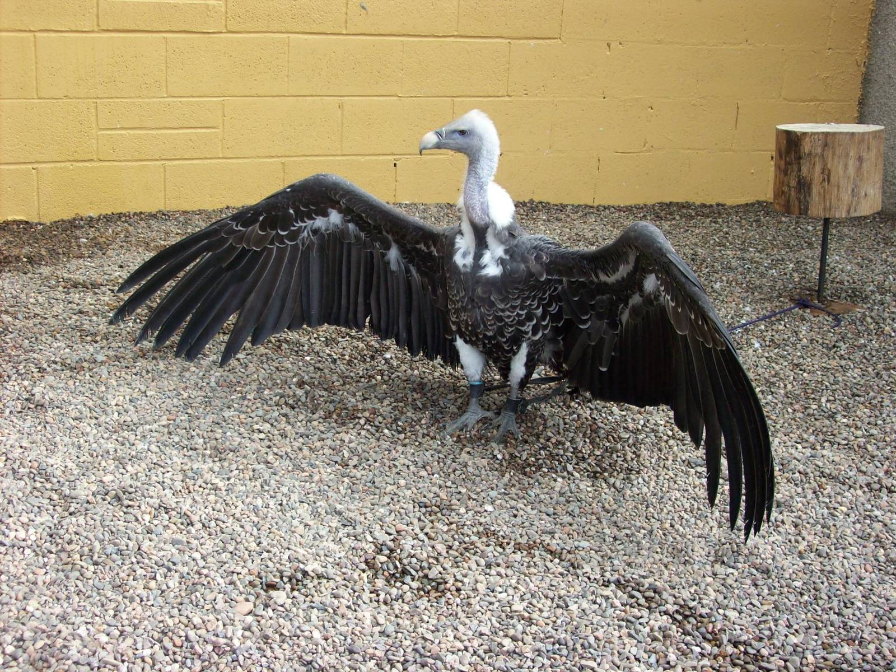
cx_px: 448
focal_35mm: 45
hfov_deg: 42.1
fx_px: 1165
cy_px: 336
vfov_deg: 32.2
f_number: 3
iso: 83
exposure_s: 1/147
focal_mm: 7.6
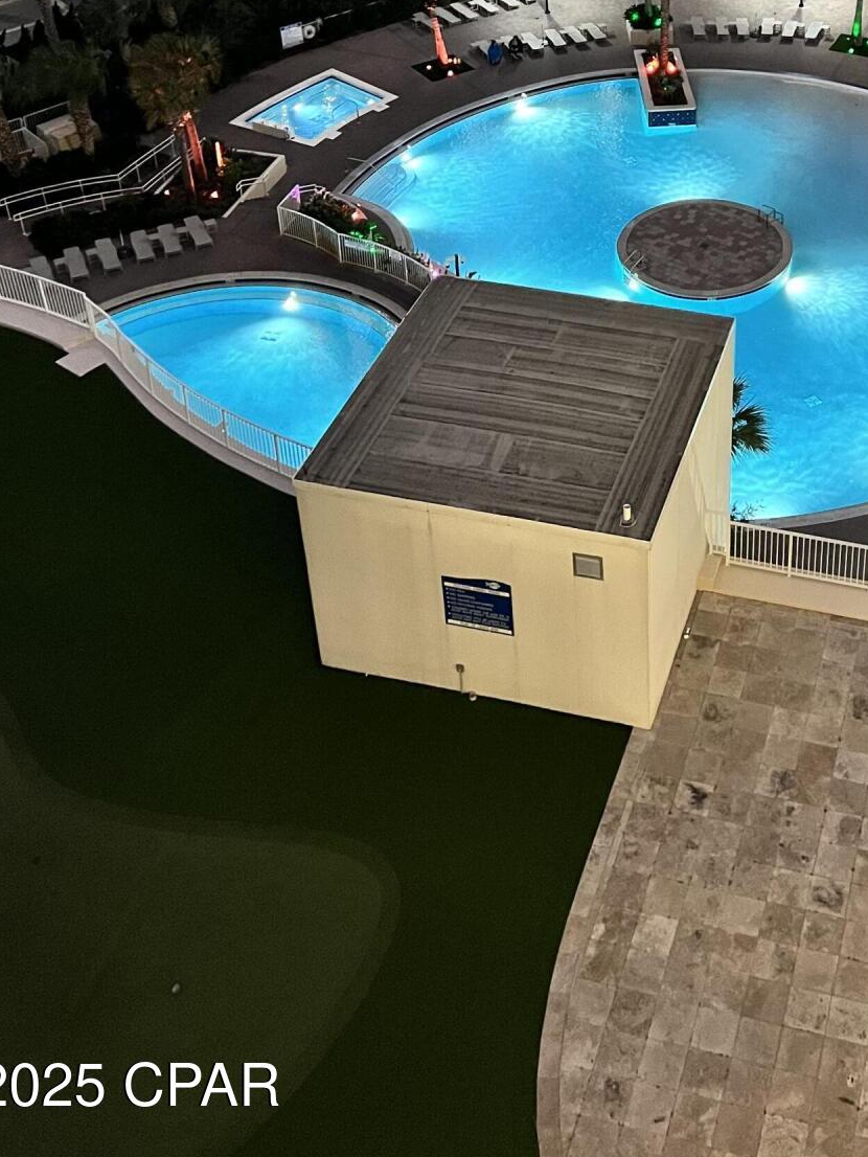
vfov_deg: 38.0
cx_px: 711
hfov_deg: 30.1
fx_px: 1571
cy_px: 135
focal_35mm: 47
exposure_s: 1/30
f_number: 1.5
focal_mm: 5.7
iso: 500
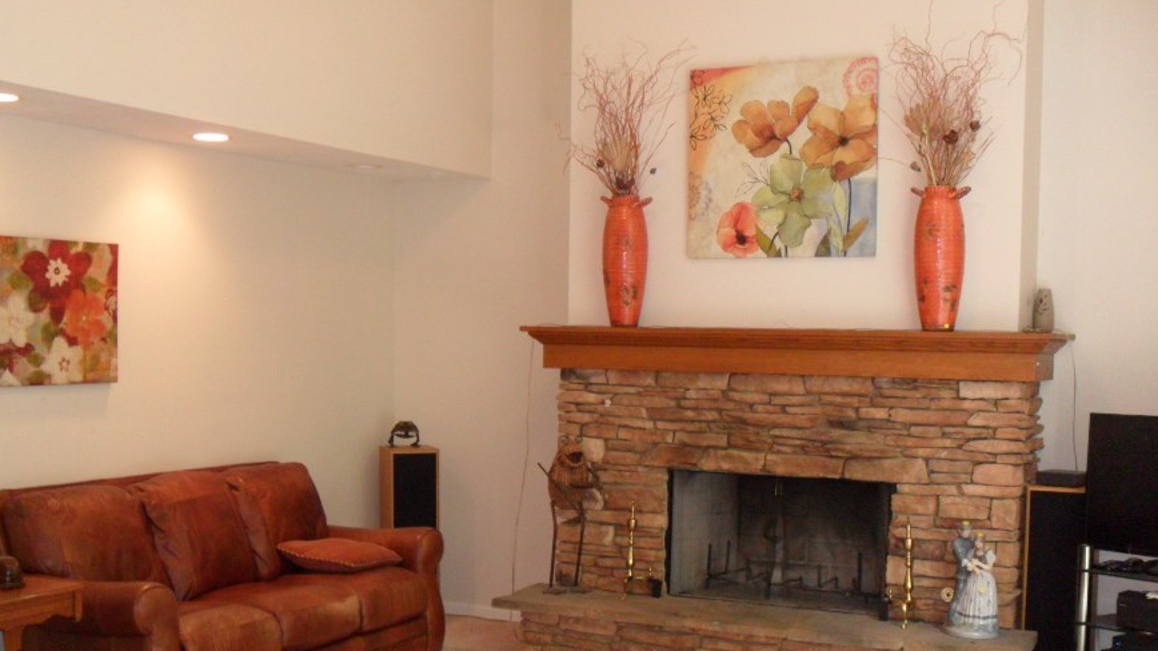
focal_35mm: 45
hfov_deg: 45.3
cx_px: 476
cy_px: 462
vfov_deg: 26.3
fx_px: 1382
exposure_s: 1/45
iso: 240
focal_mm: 6.3
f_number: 3
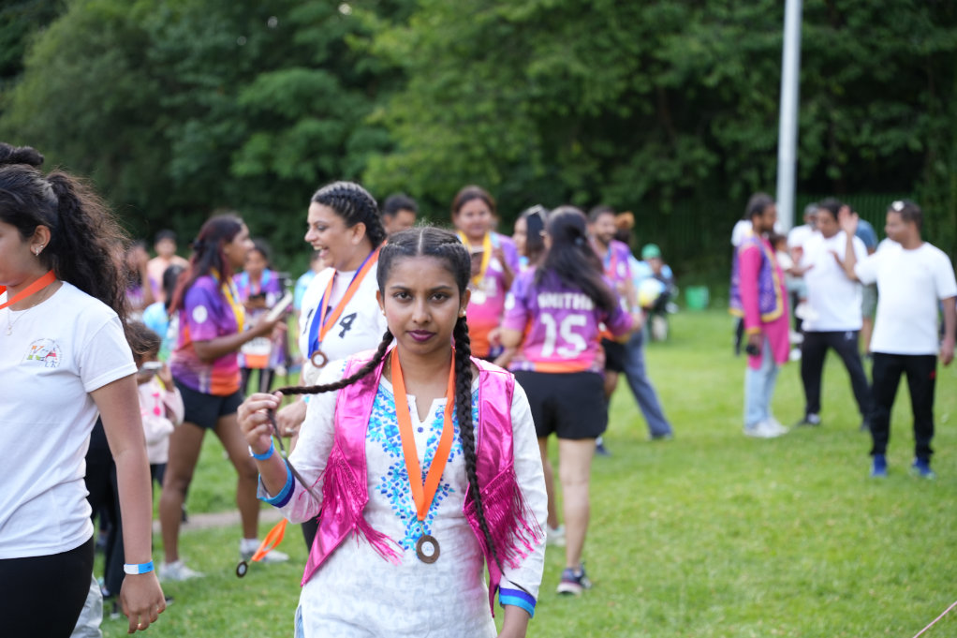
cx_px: 478
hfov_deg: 28.8
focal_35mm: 70
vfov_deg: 19.5
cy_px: 319
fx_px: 1860
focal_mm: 70
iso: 250
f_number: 2.8
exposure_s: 1/250
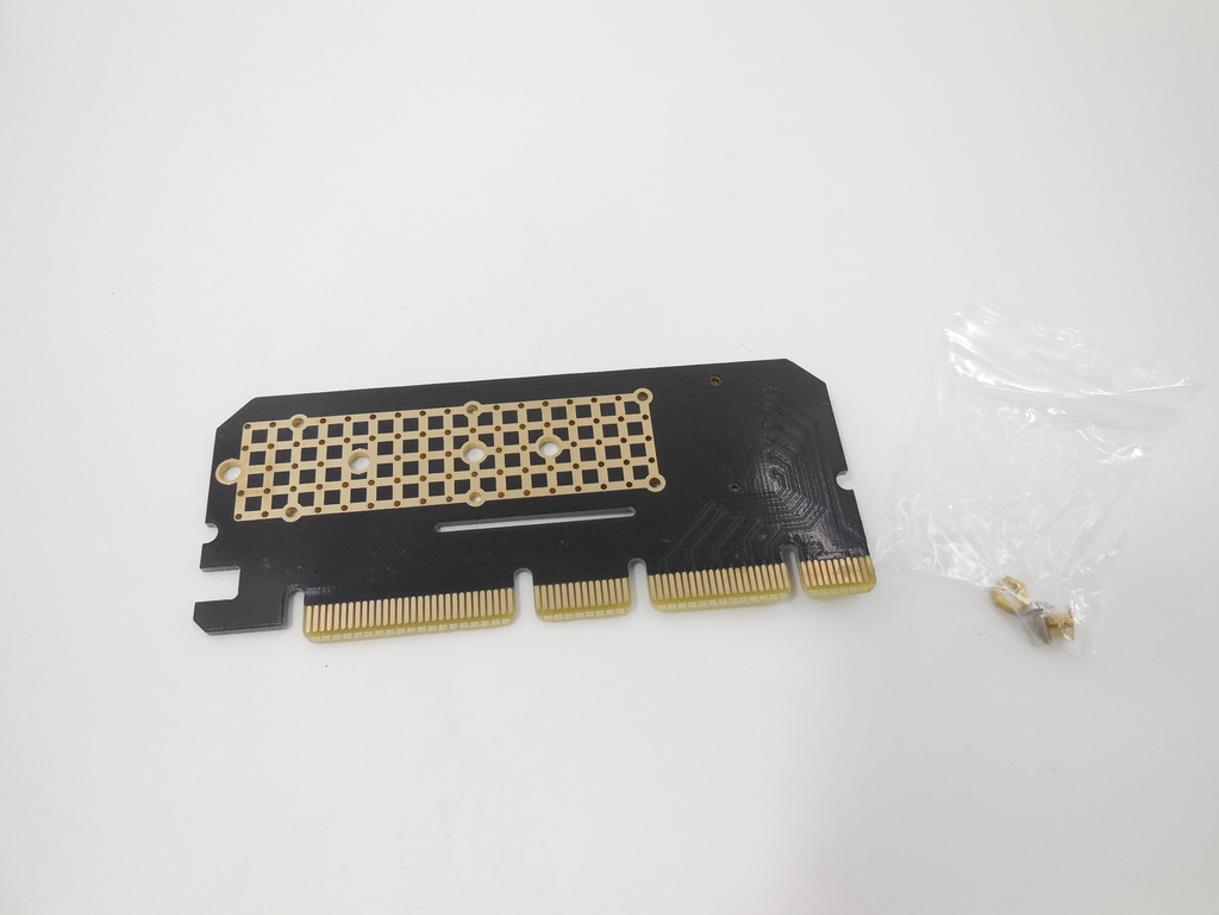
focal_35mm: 25
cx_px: 610
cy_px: 458
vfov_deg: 54.9
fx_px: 880
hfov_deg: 69.4
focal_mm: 4.5
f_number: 3.1
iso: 400
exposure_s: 1/250
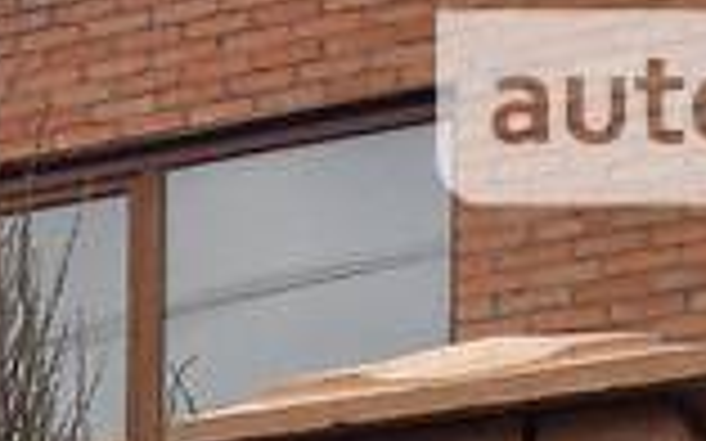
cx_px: -648
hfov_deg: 10.9
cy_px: 1310
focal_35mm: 178
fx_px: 3424
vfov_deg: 6.7
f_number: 2.4
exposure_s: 1/120
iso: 80
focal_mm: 4.1
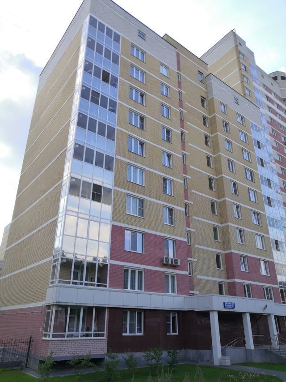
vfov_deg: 65.3
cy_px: 191
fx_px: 297
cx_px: 143
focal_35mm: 27
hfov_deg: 51.4
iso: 50
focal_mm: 3.95
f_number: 1.8
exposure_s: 1/717
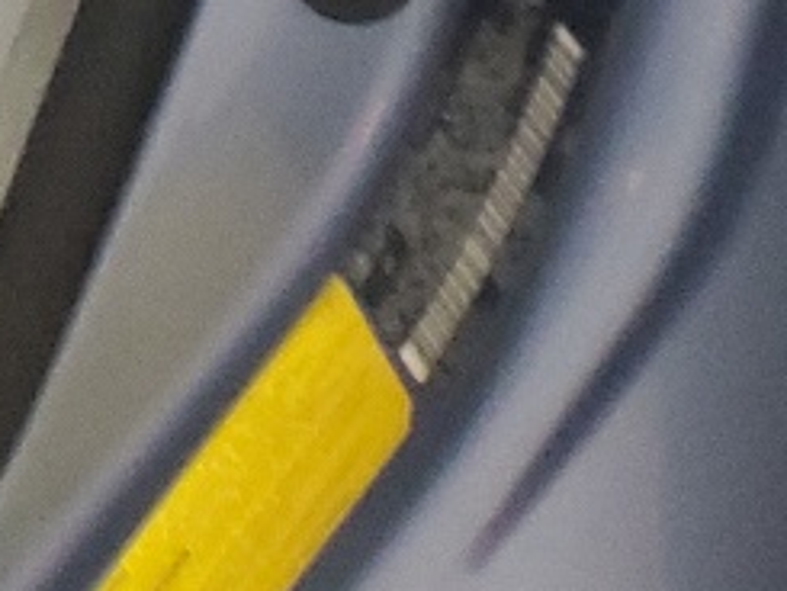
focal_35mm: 170
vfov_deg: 7.6
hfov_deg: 9.6
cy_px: -1208
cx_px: -1410
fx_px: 3867
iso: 305
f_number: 1.5
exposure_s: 1/20
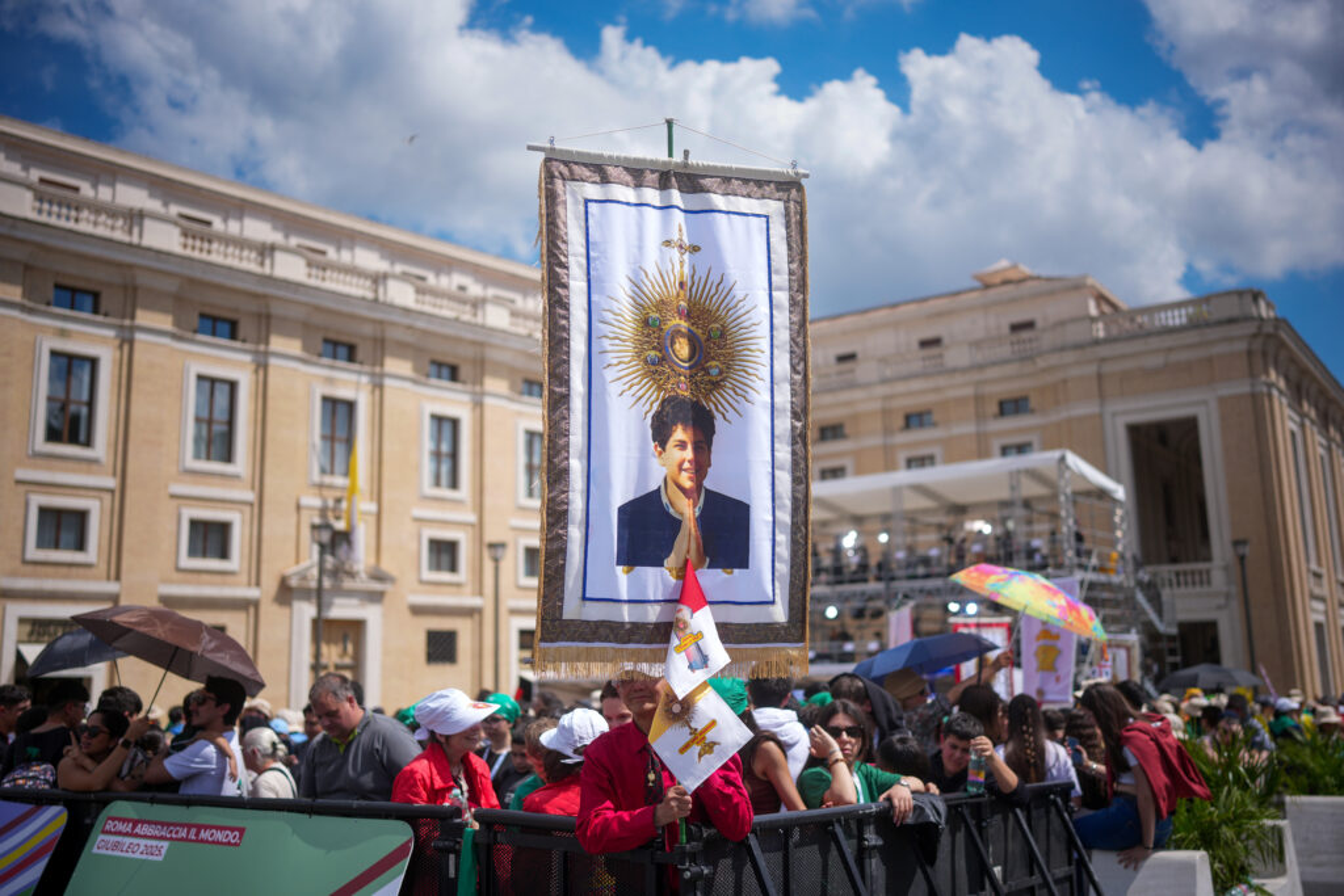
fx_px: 1307
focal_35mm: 35
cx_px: 672
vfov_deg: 37.9
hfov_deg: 54.4
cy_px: 448
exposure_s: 1/6000
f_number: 1.4
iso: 100
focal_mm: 35
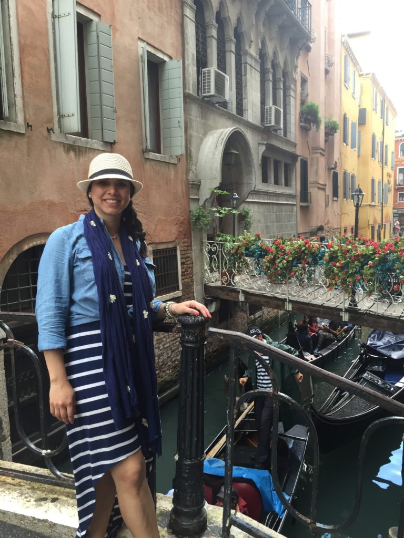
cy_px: 269
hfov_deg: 48.2
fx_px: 451
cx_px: 202
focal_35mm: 29
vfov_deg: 61.7
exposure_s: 1/40
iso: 32
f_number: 2.2
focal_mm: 4.15
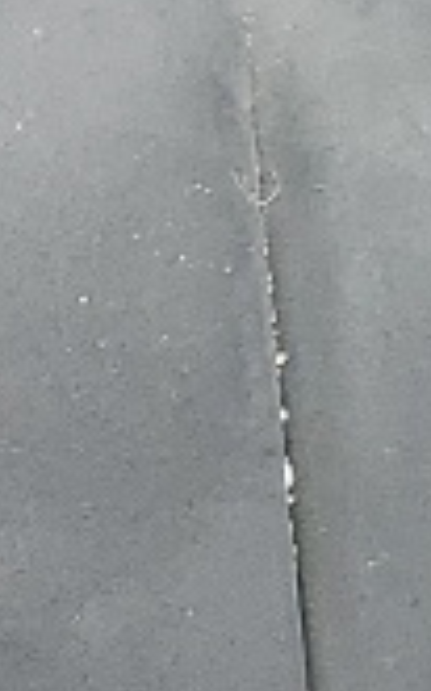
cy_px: 607
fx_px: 5022
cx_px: -916
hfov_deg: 4.7
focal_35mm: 267
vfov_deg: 7.8
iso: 54
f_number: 1.5
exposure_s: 1/100
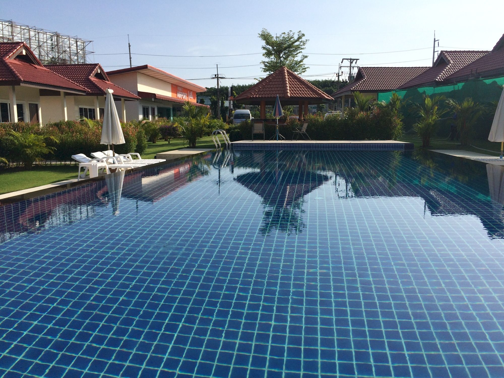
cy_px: 189
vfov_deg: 48.2
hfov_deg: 61.7
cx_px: 252
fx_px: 422
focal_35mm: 29
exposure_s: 1/3731
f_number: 2.2
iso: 32
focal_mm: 4.15
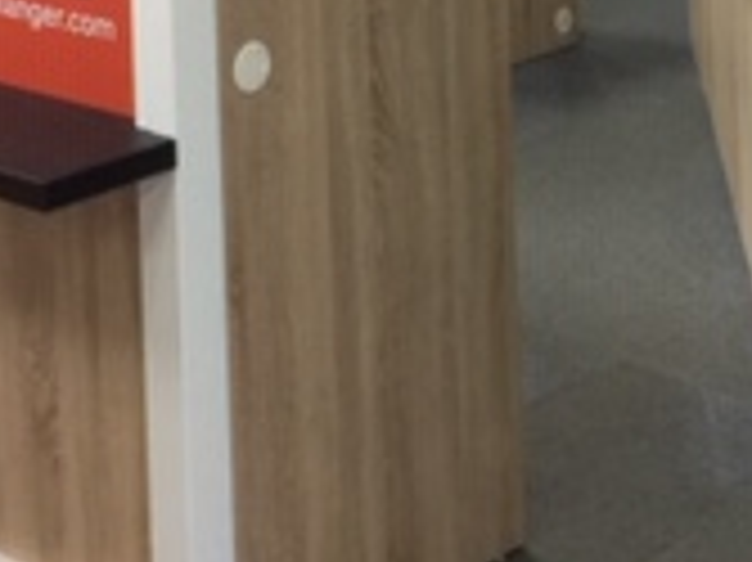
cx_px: 414
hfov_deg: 17.7
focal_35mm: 111
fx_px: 2410
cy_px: -441
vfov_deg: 12.2
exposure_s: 1/17
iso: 64
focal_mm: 4.15
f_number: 2.2
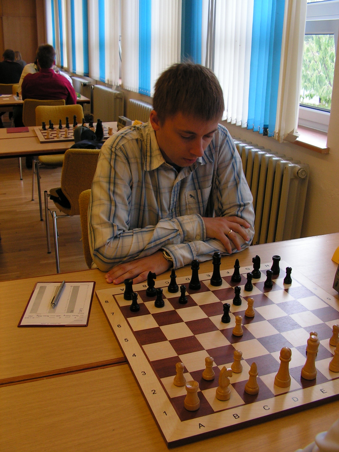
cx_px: 170
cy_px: 226
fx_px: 470
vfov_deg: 51.4
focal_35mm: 36
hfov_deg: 39.7
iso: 100
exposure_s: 1/40
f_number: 3.2
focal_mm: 6
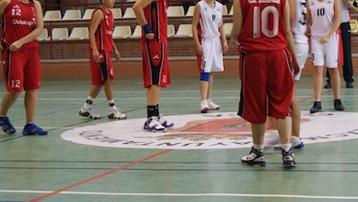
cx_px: 248
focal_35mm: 95
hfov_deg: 22.3
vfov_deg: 12.6
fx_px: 901
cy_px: 2
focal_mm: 35
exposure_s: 1/40
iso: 400
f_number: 5
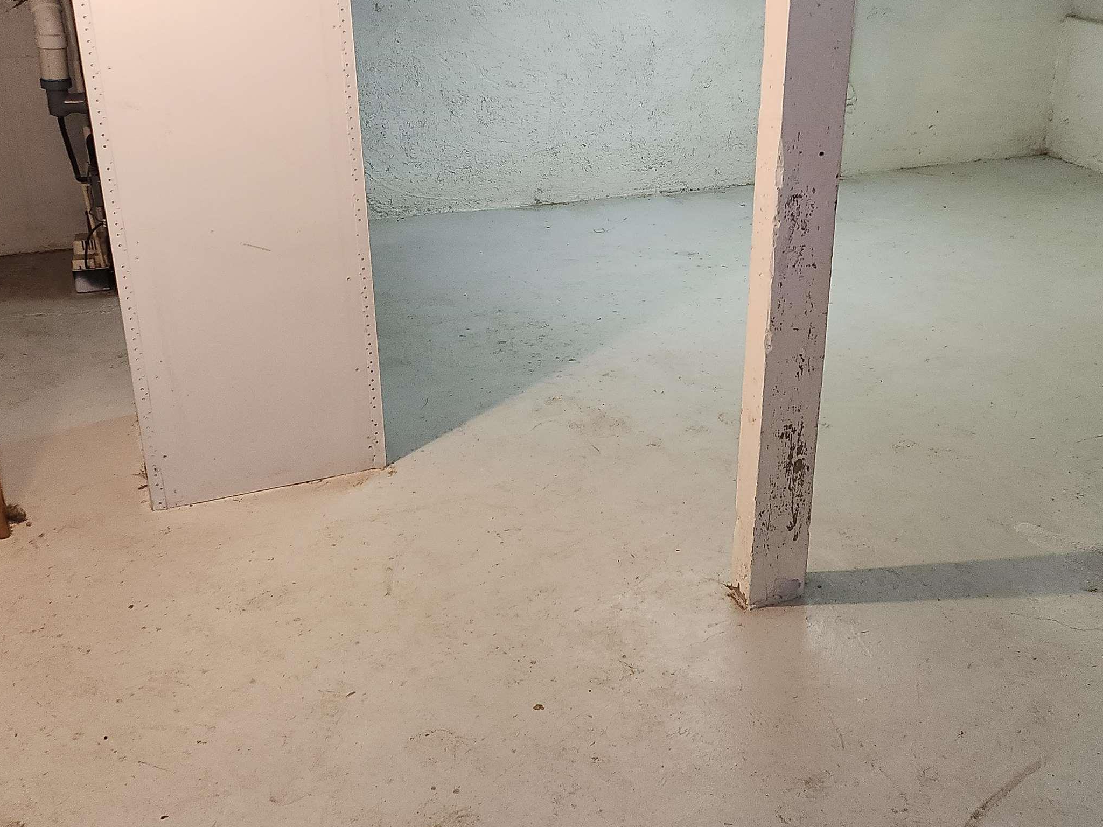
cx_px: 665
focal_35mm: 36
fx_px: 1147
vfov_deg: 39.3
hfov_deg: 51.0
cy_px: 289
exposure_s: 1/40
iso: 100
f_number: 1.8
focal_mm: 5
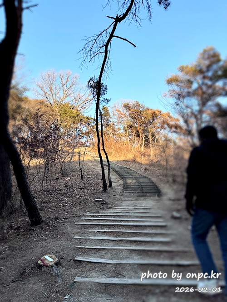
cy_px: 151
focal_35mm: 24
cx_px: 114
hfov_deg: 56.8
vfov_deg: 71.6
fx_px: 210
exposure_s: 1/995
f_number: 1.78
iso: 80
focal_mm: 6.76
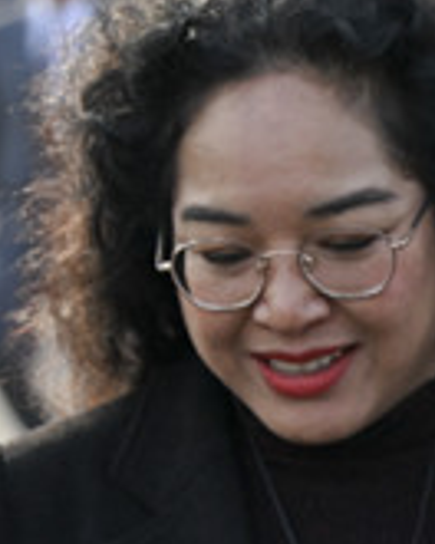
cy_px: 584
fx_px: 5777
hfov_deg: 4.2
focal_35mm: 359
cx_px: 1127
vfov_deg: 5.4
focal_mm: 70
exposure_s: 1/1000
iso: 320
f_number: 4
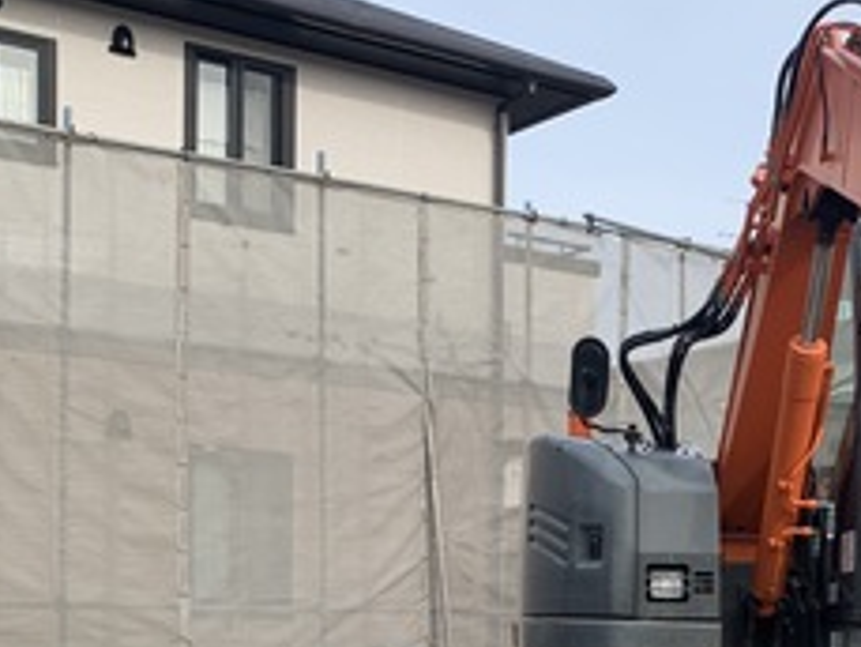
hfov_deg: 27.5
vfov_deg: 20.8
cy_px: 677
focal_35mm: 68
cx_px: 778
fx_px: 1692
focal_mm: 4.25
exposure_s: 1/1011
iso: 25
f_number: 1.8
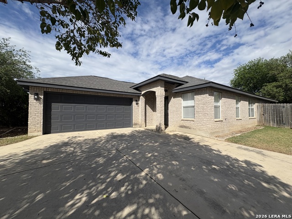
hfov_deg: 102.1
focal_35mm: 14
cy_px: 110
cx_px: 146
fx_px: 118
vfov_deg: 85.7
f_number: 2.2
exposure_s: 1/2770
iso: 50
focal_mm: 2.22
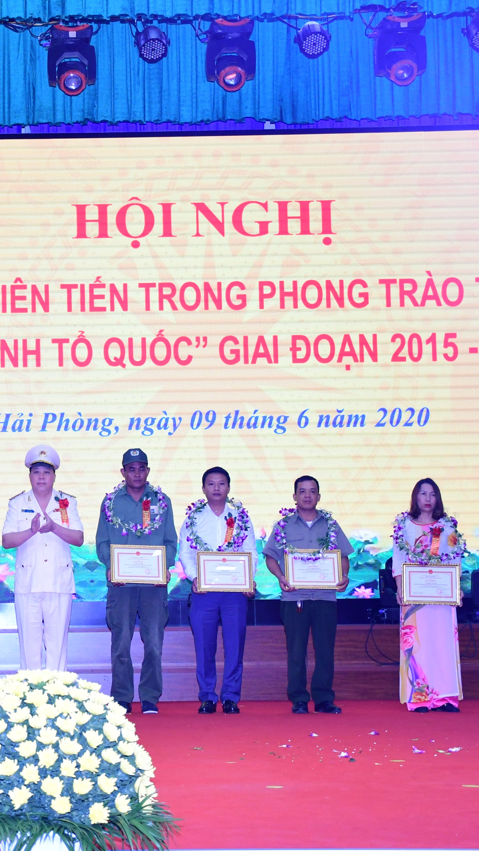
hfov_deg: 15.6
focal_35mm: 76
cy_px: 427
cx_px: 10
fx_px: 1717
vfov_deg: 27.9
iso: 1600
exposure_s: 1/200
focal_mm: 32
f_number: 5
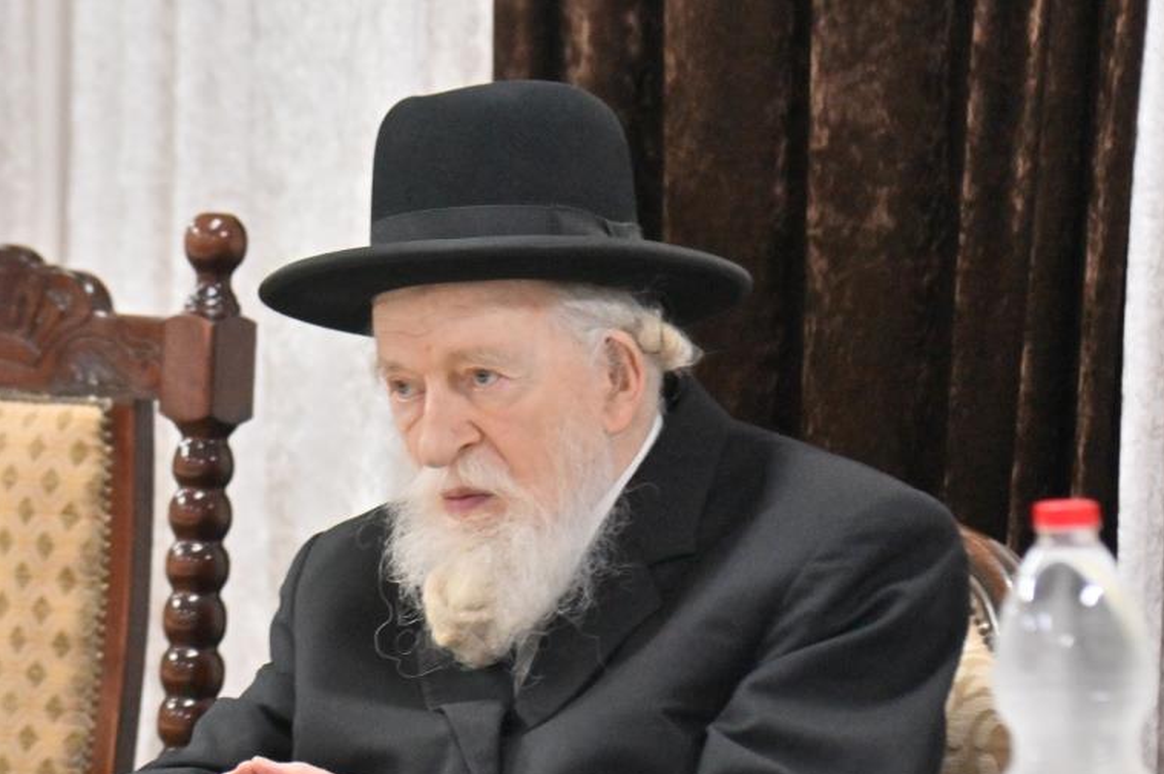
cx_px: 460
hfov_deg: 8.5
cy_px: 423
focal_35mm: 243
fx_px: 7852
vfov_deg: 5.6
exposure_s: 1/160
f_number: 4
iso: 2500
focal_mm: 120
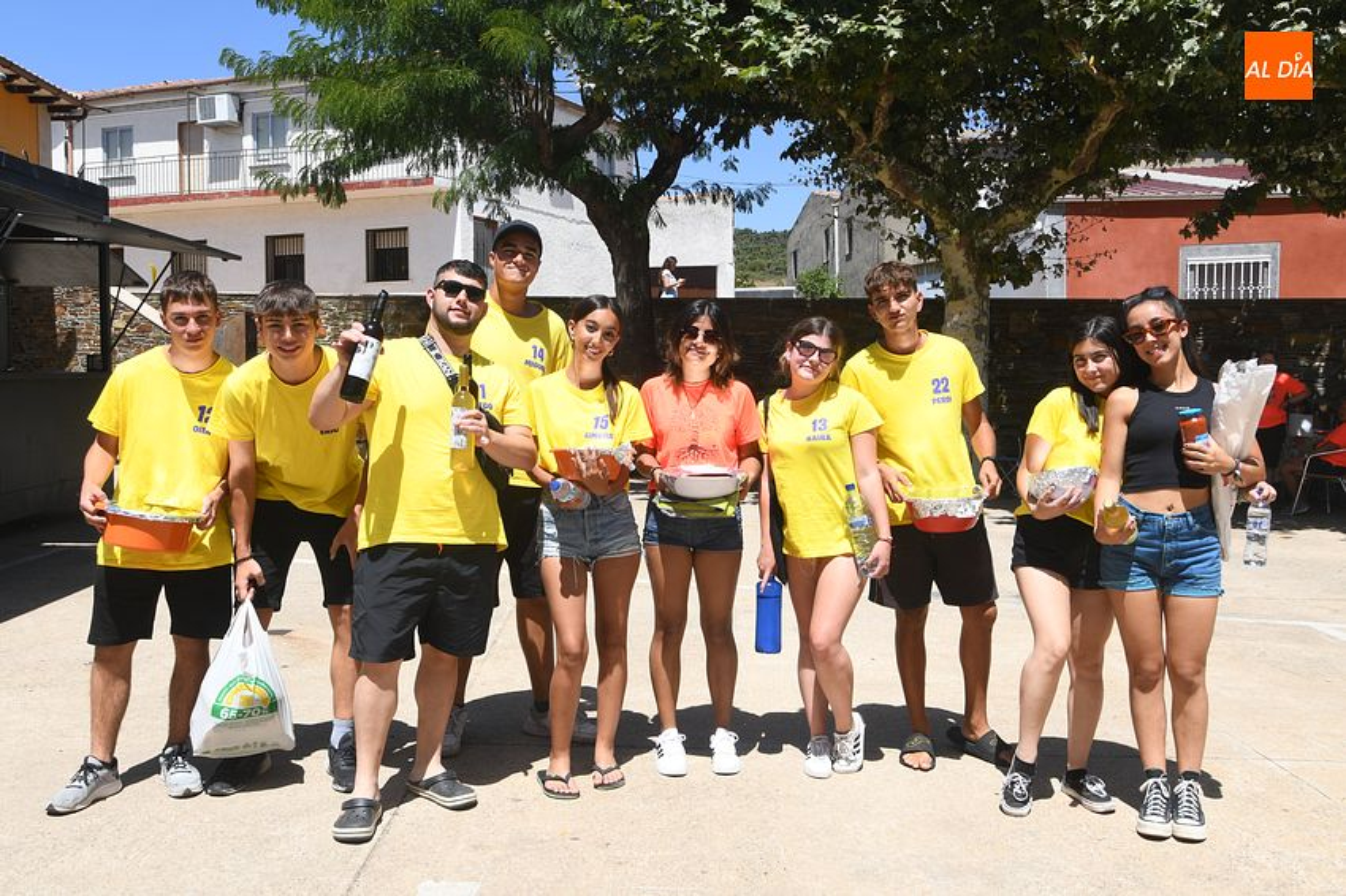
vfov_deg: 39.9
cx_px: 673
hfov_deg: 57.2
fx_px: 1233
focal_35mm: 33
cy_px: 448
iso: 64
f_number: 11
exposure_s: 1/60
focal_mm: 22
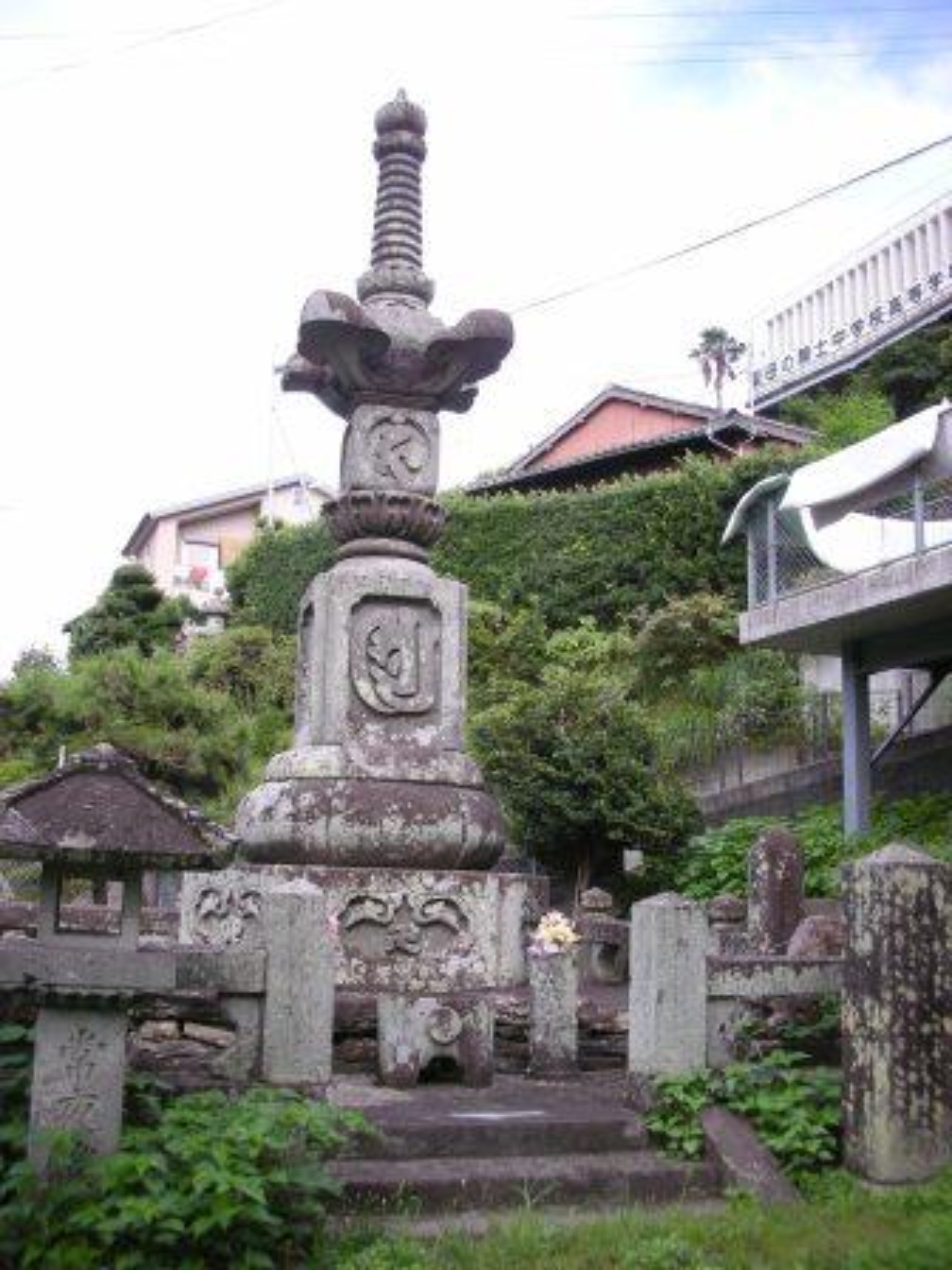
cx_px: 476
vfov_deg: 52.6
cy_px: 635
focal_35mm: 35
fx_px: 1283
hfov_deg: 40.7
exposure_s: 1/208
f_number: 2.8
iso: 50
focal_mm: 5.8
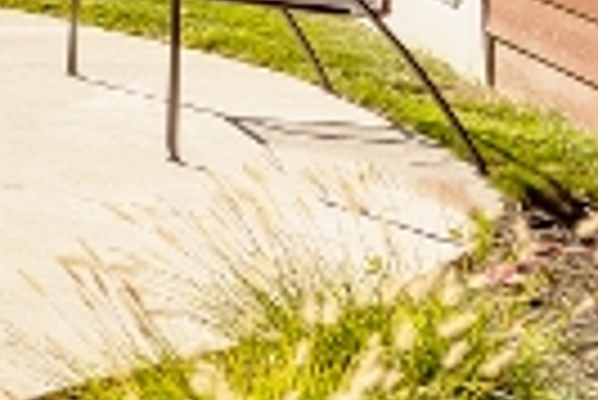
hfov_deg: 9.0
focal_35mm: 108
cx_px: -1619
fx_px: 1796
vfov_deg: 11.3
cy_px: -447
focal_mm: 14
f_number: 4.5
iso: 100
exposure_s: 1/1250
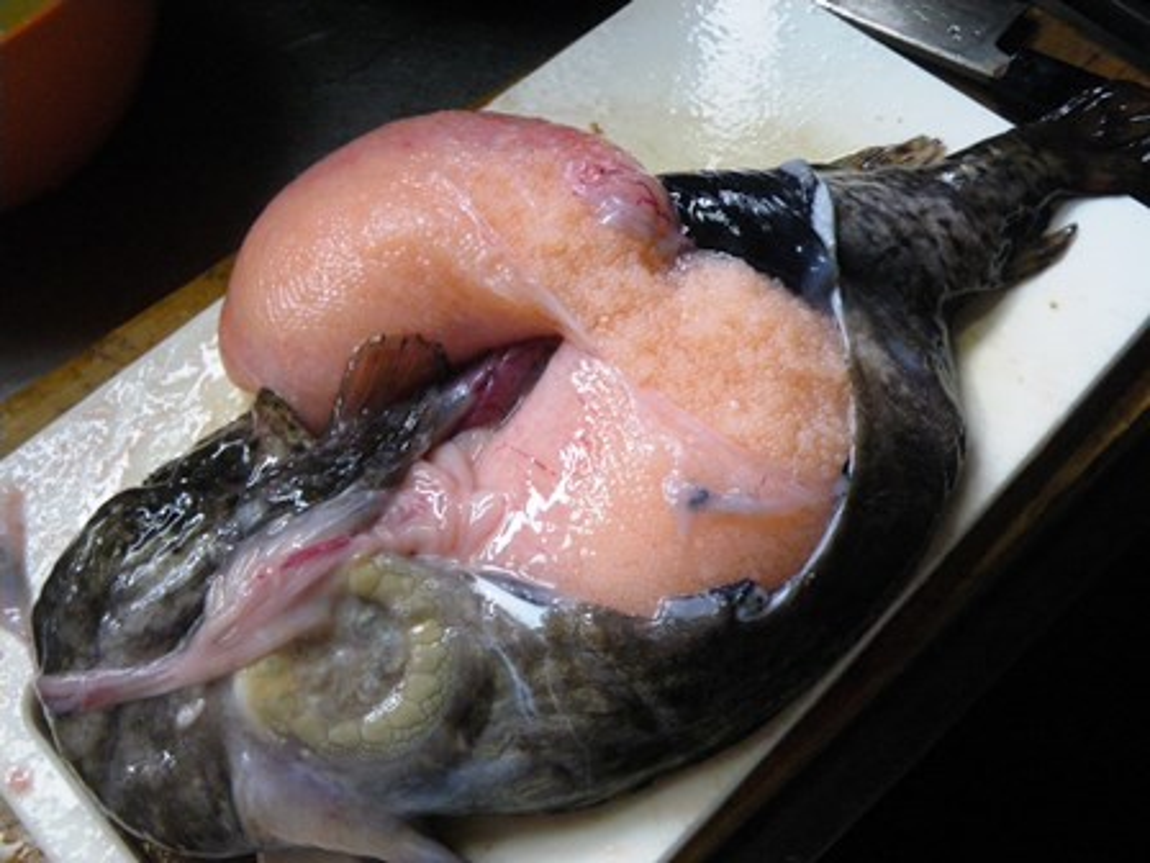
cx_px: 575
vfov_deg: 41.8
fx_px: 1130
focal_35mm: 34
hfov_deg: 54.0
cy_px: 432
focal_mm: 6.1
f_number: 3.8
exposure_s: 1/50
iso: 400
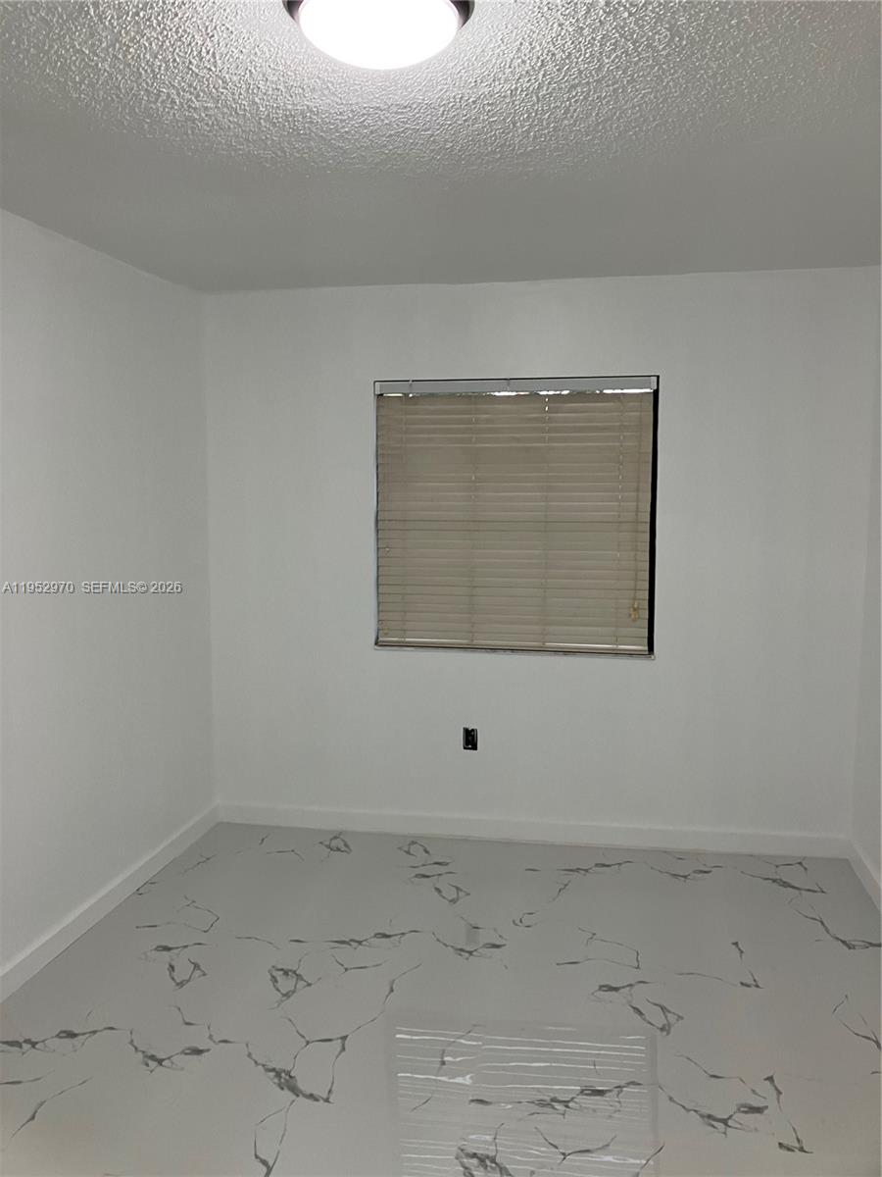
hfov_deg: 49.7
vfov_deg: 63.4
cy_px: 588
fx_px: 951
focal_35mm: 28
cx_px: 441
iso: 64
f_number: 1.8
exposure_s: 1/60
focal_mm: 3.99
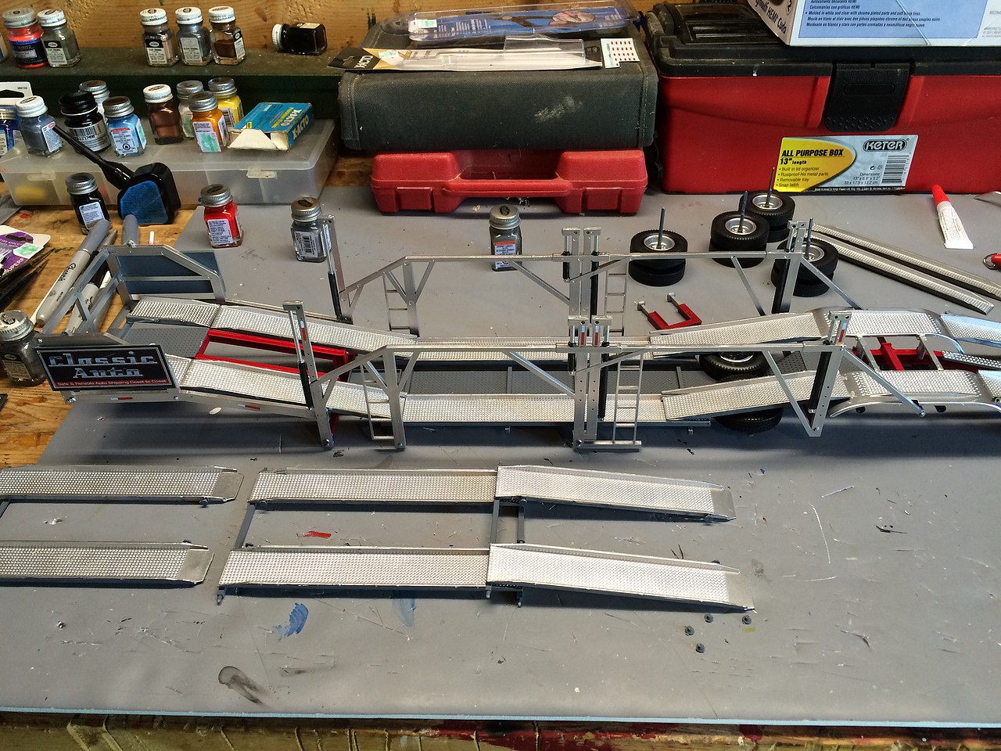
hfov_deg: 61.7
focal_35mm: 29
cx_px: 500
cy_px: 376
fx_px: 839
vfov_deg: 48.2
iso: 64
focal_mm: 4.15
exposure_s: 1/30
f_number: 2.2
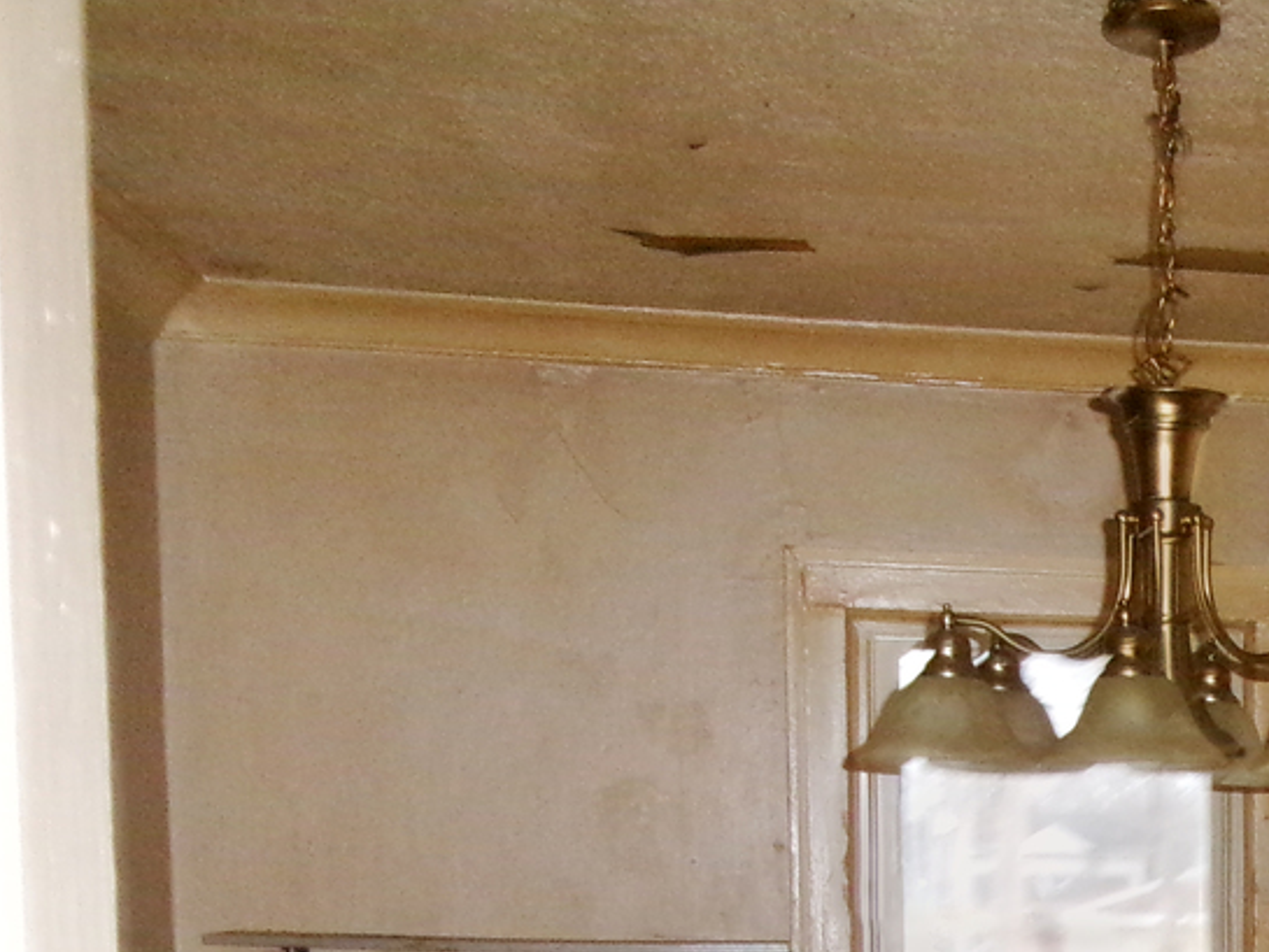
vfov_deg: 18.6
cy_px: 1199
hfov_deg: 23.9
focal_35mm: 74
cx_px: 1541
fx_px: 2713
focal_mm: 5.1
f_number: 3.9
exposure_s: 1/34
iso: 400
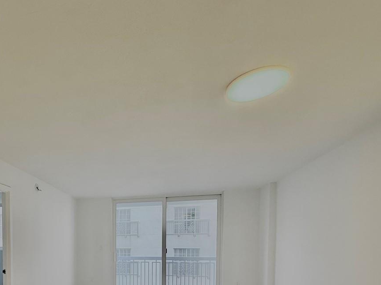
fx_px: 286
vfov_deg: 47.5
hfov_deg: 62.4
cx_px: 84
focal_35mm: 26
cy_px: 258
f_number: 2.2
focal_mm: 2.22
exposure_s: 1/121
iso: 80
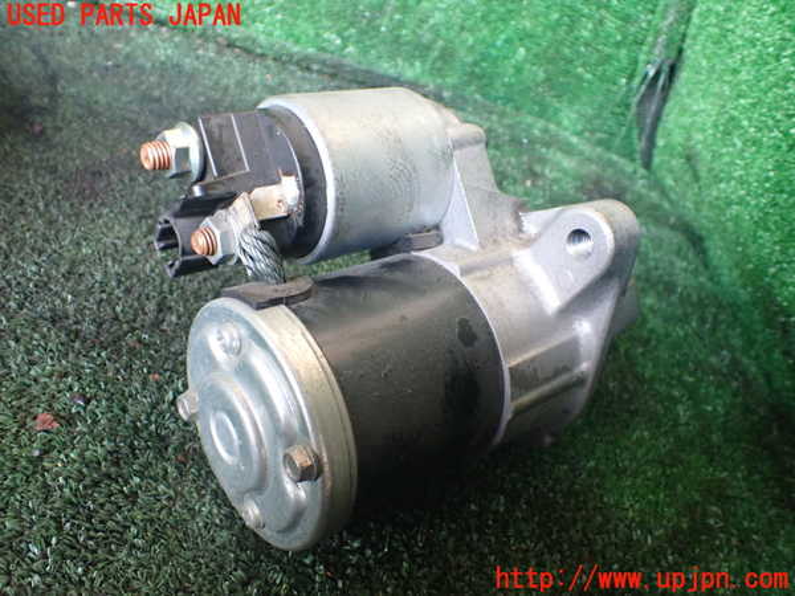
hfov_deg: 60.0
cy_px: 298
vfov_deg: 46.8
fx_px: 689
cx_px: 398
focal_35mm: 30
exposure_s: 1/60
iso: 800
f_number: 2.3
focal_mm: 5.4
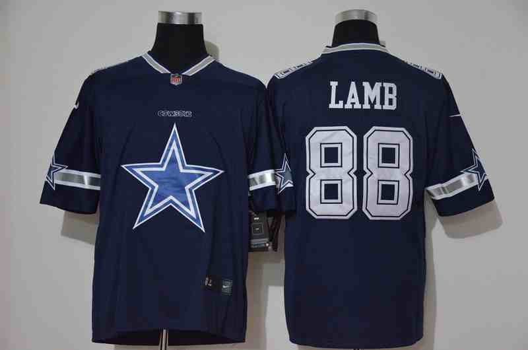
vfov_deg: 18.1
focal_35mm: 75
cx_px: 264
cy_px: 175
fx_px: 1098
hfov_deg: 27.0
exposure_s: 1/20
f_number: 4.8
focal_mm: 50
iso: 4000
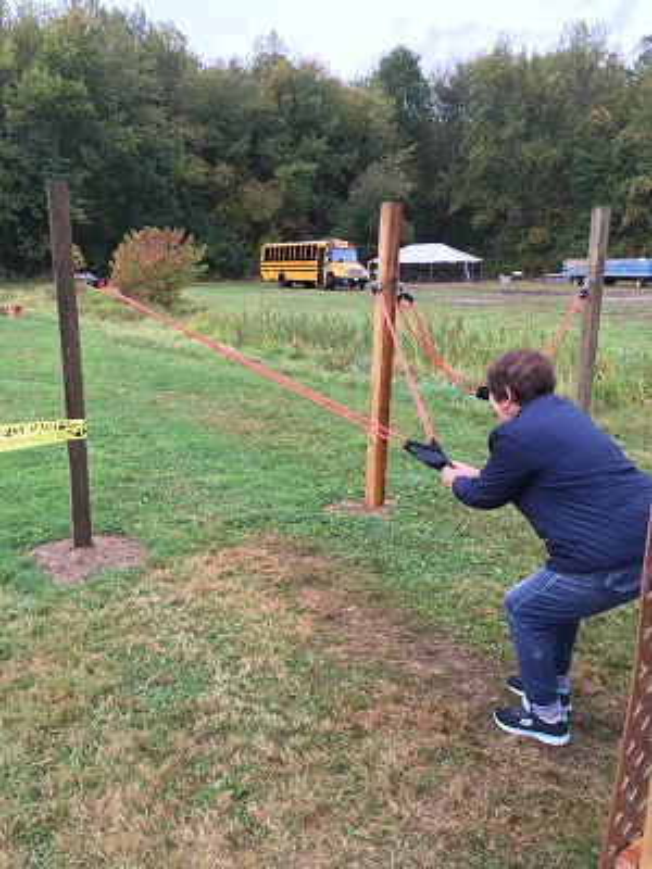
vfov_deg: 61.7
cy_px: 434
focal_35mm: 29
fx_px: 728
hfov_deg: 48.2
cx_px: 326
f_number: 2.2
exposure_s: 1/120
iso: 32
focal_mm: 4.15
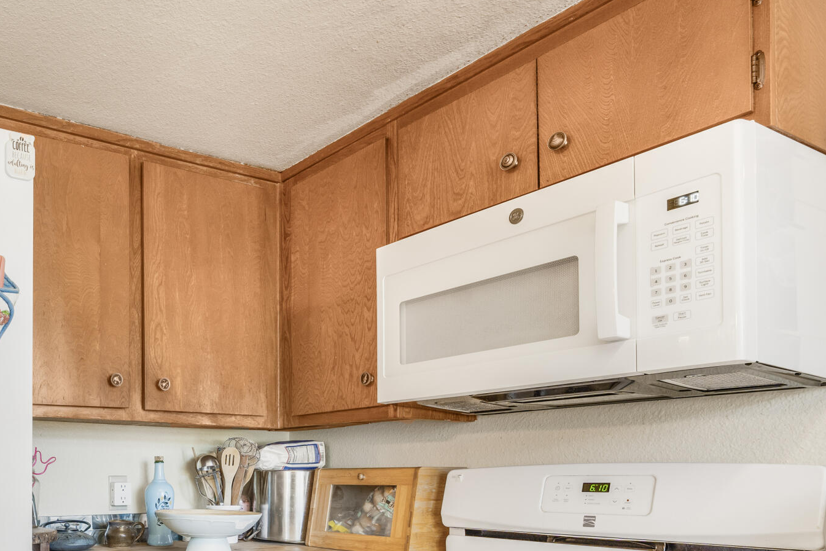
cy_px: 493
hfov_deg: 55.3
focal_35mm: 29
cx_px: 84
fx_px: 665
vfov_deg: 41.5
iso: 320
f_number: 8
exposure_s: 1/13
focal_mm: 13
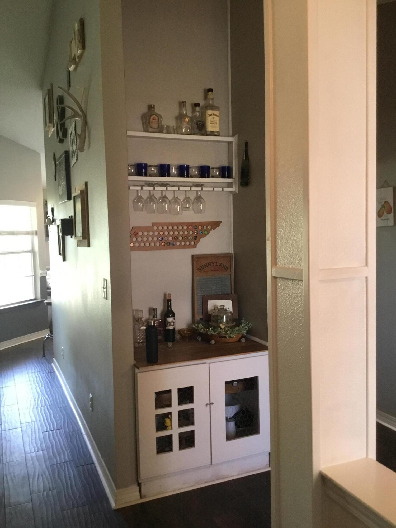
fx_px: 473
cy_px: 264
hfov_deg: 45.4
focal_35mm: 31
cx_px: 198
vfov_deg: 58.4
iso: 160
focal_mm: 3.3
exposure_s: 1/30
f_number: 2.4
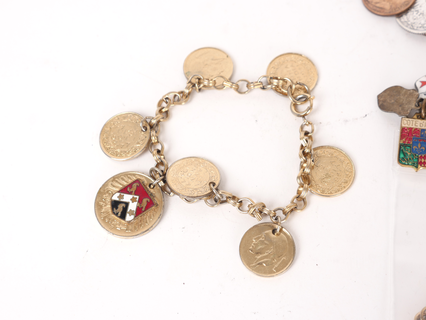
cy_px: 160
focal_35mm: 70
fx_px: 861
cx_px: 213
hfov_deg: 27.8
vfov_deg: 21.0
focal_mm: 35
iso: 100
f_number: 8
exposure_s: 1/125
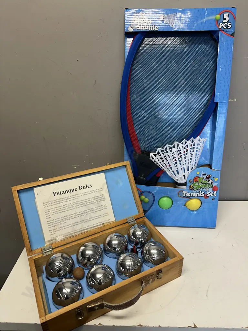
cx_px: 124
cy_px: 166
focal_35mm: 24
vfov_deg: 71.6
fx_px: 229
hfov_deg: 56.8
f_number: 1.78
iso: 100
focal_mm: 6.86
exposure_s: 1/100
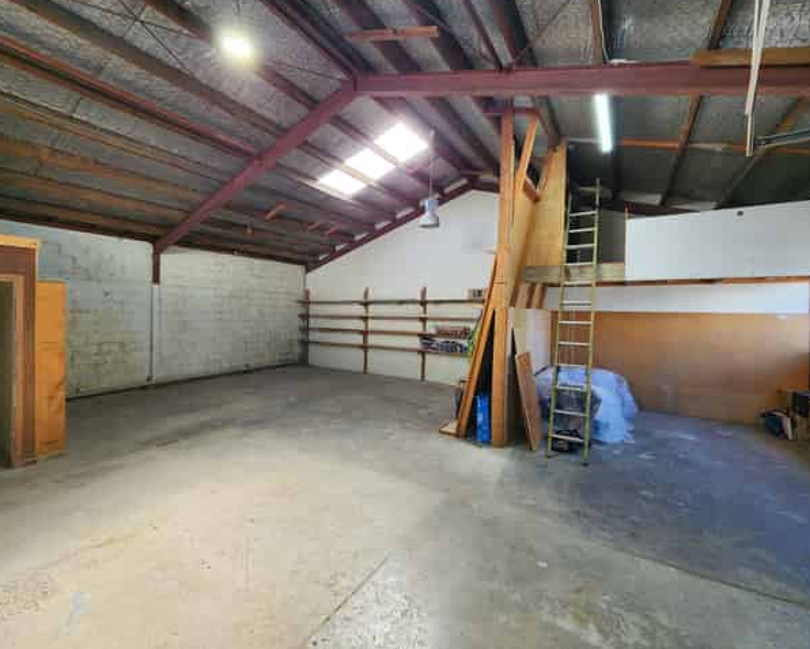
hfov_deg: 100.5
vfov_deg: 88.0
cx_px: 375
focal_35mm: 14
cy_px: 318
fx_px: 336
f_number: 2.2
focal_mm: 2.2
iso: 80
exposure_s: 1/100
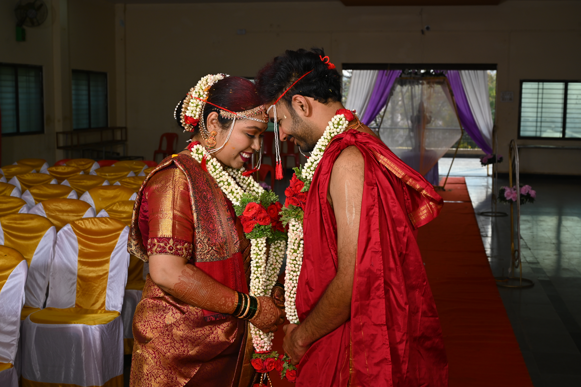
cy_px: 194
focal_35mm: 49
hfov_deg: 40.4
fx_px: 790
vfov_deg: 27.5
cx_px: 290
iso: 160
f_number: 8
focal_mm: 49
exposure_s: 1/160
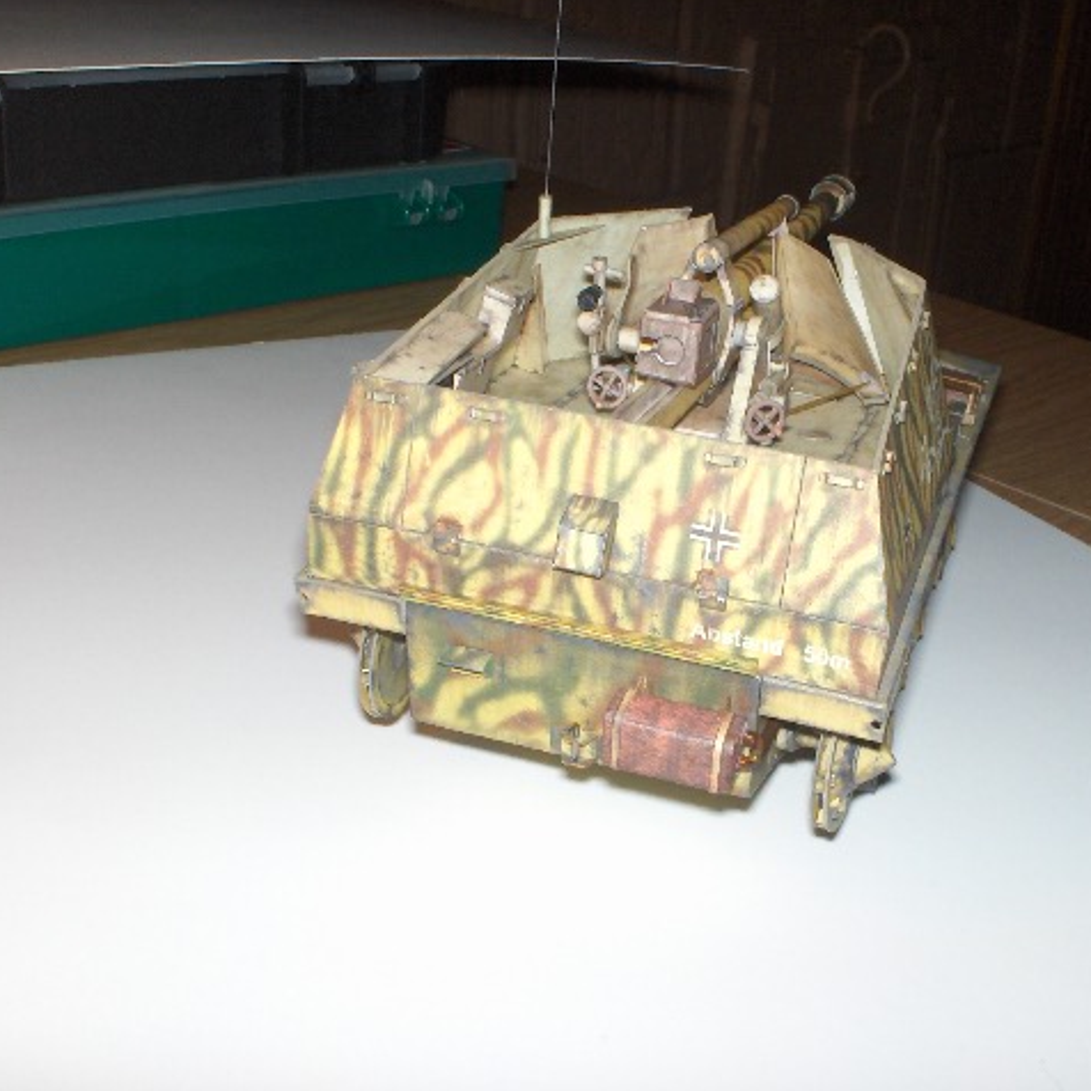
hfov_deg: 38.2
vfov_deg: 38.3
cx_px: 667
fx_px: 1569
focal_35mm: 44
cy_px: 543
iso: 100
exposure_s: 1/60
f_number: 6.5
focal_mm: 6.11
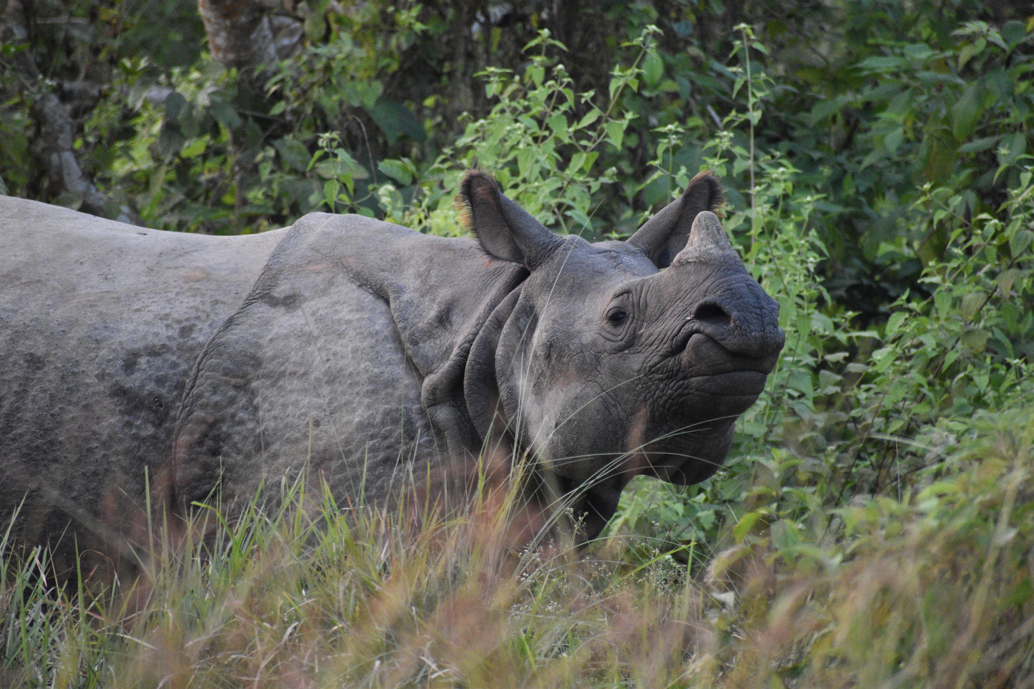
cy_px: 344
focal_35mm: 450
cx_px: 517
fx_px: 12924
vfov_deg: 3.1
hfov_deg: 4.6
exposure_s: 1/500
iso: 3600
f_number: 6.3
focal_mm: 300
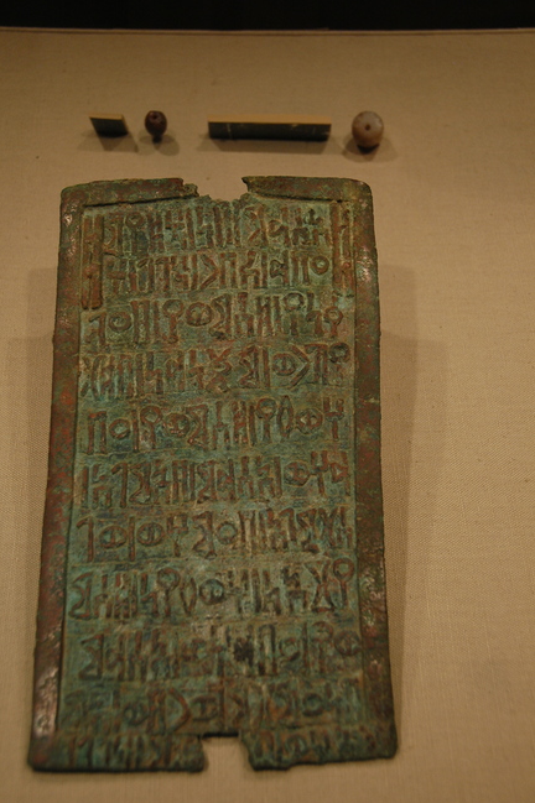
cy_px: 406
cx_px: 268
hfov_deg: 24.6
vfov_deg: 36.3
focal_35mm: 55
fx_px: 1227
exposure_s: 1/100
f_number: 5.6
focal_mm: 36
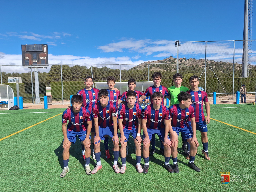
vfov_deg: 58.9
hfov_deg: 73.9
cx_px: 128
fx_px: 170
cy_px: 96
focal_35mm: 23
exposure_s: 1/3436
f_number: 1.8
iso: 40
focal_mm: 5.54
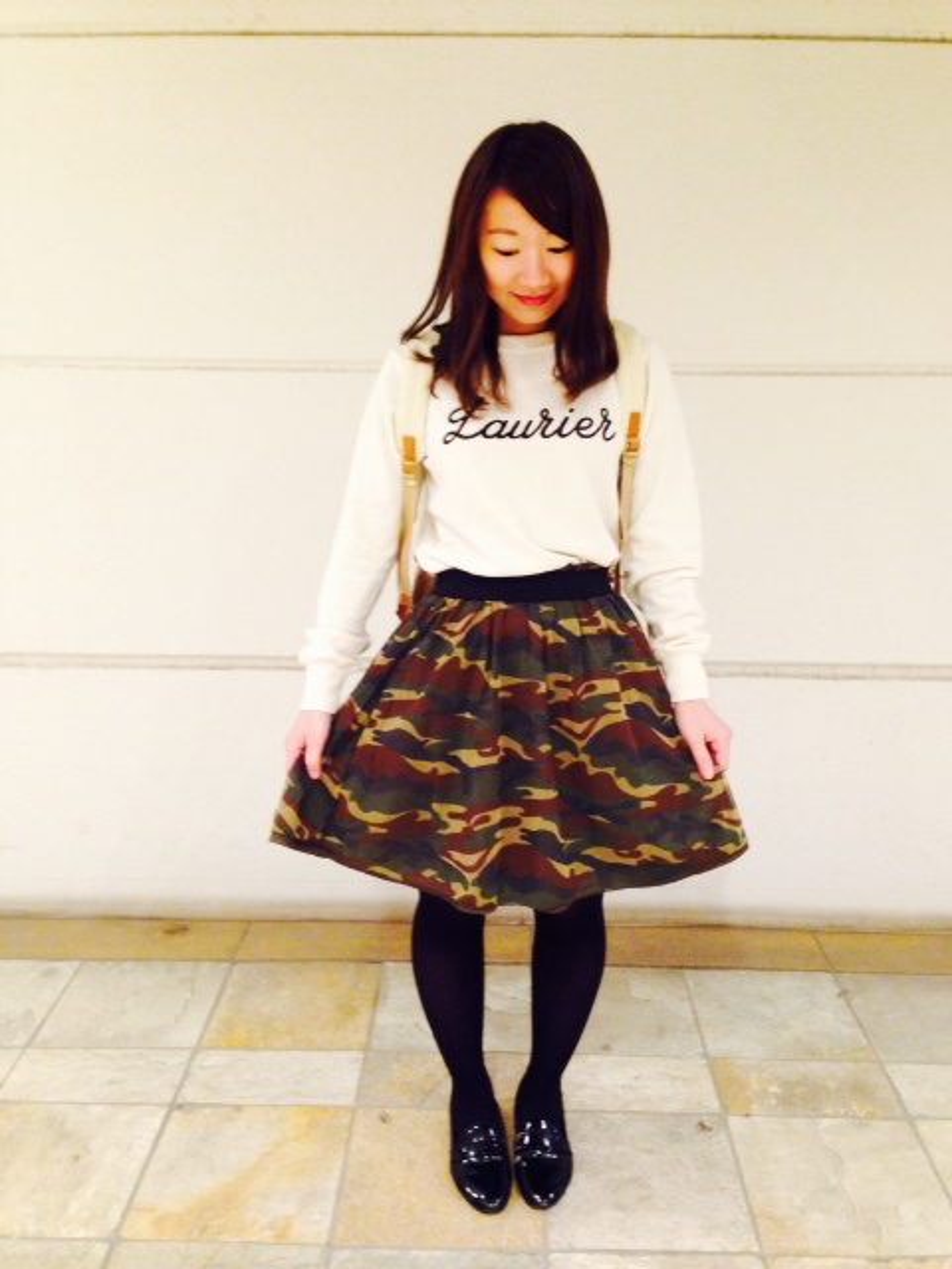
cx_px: 476
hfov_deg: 42.9
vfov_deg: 55.4
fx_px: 1210
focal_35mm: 33
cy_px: 634
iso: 125
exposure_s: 1/20
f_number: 2.4
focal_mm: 4.12
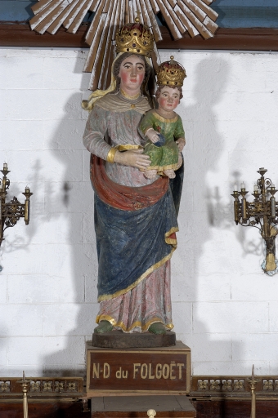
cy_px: 209
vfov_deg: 24.2
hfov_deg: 16.2
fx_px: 976
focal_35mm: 84
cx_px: 139
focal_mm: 56
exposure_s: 1/60
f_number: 14
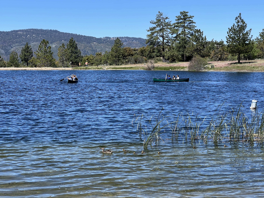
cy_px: 99
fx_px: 587
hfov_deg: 25.3
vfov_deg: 19.1
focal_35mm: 77
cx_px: 132
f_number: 2.8
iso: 32
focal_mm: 9
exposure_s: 1/673
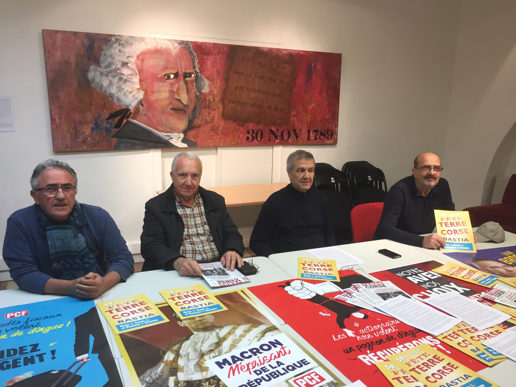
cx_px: 258
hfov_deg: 61.7
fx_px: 432
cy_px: 194
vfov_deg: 48.2
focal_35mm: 29
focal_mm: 4.15
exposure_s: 1/33
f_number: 2.2
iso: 50
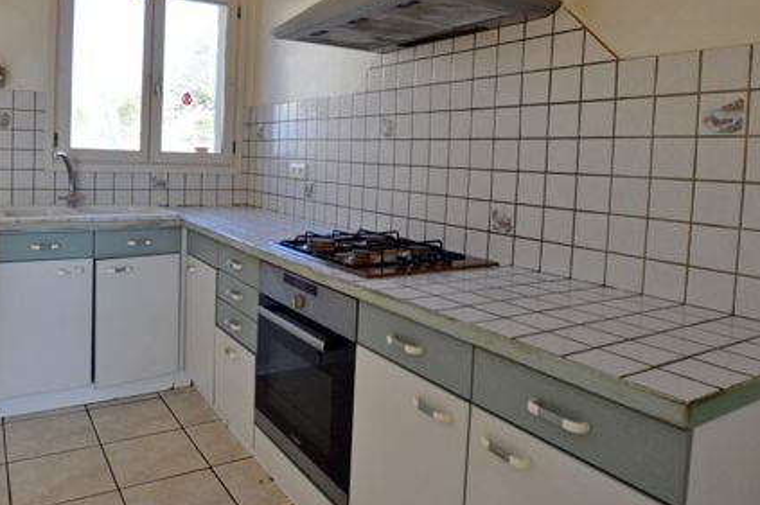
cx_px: 301
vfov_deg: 50.5
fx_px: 527
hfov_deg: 70.8
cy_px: 182
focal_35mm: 25
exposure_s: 1/125
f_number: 5.6
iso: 400
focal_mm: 10
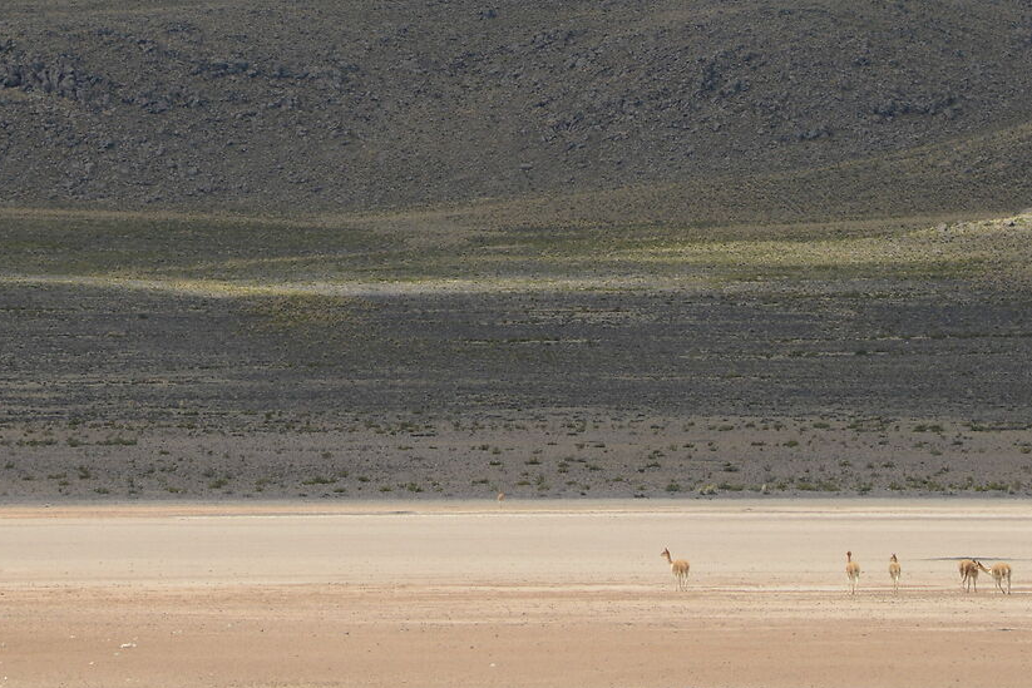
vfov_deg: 3.9
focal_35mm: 350
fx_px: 10034
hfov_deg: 5.9
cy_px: 11
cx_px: 449
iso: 320
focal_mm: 120
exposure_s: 1/500
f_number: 11
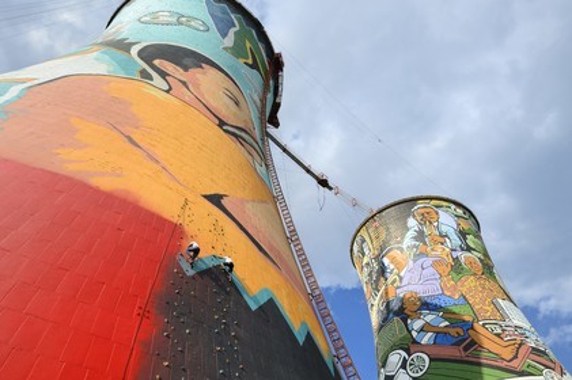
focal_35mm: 24
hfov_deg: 73.8
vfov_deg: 53.1
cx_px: 286
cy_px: 190
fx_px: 381
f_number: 11
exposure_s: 1/320
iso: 200
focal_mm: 24
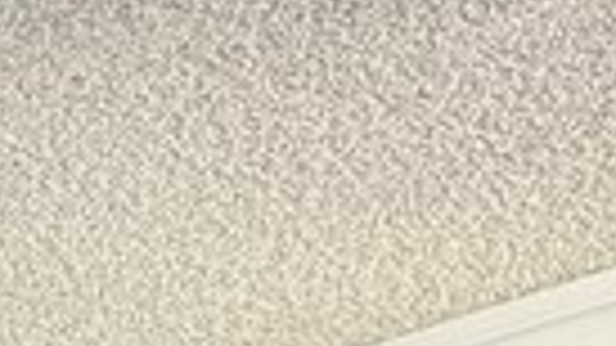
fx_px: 1862
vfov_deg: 8.0
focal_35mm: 114
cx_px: -211
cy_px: 1236
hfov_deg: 17.5
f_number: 2.2
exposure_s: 1/63
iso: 320
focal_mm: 2.22
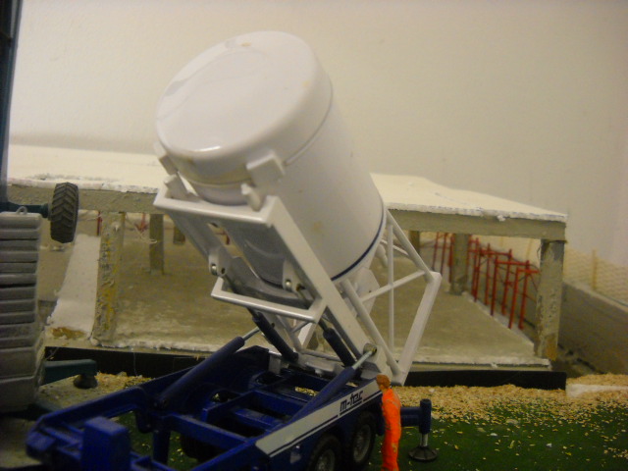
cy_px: 236
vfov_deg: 35.1
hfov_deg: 45.8
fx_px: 744
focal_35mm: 41
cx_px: 314
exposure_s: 1/8
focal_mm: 6.72
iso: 455
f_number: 3.1
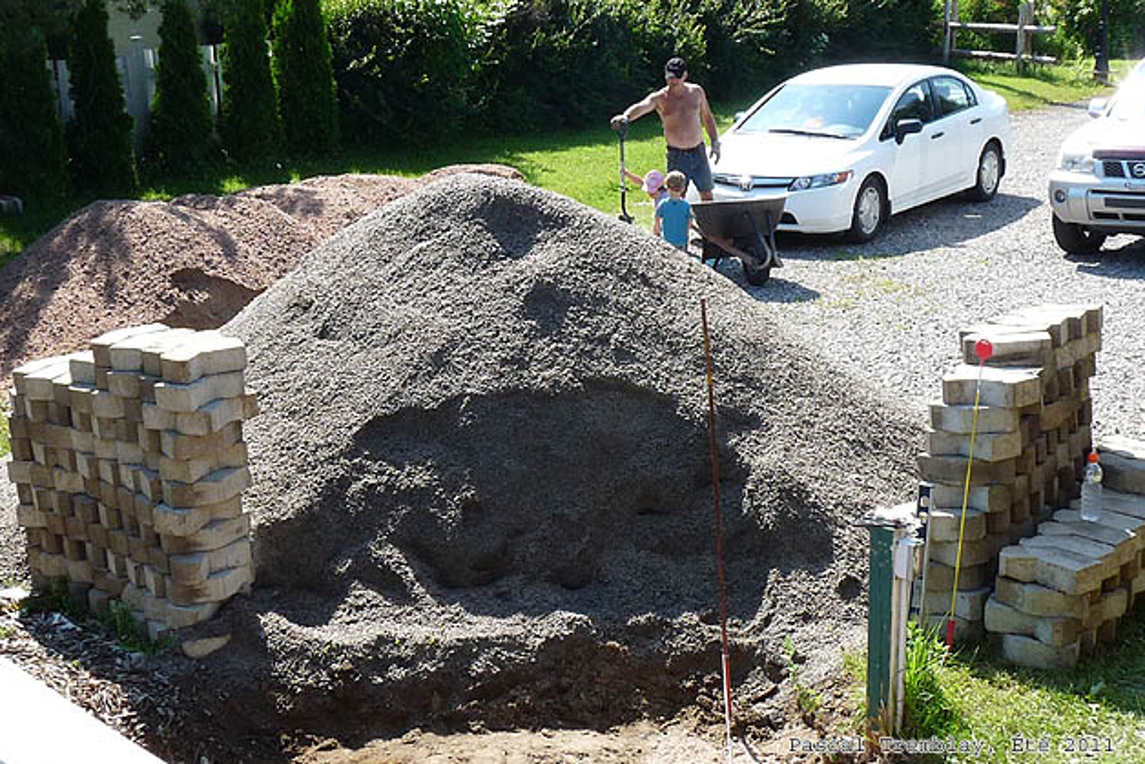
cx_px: 565
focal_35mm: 53
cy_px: 348
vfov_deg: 25.5
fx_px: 1686
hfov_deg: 37.5
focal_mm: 4.9
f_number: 5
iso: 100
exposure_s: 1/200
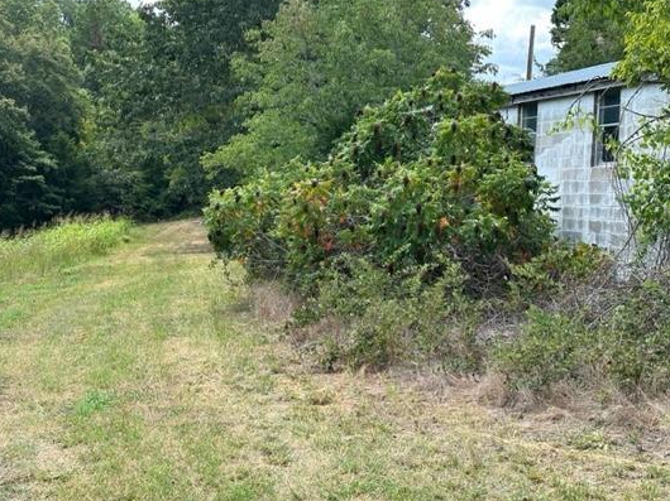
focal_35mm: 58
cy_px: 203
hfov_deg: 33.1
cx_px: 401
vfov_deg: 25.2
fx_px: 1122
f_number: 1.78
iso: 64
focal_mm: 6.86
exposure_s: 1/911
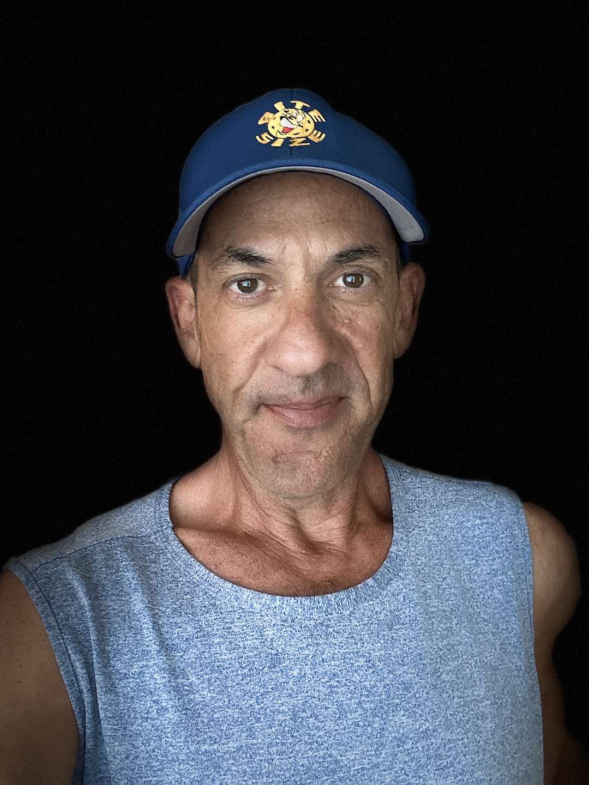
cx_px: 294
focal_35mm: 30
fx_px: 681
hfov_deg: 46.8
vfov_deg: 60.0
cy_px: 392
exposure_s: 1/60
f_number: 1.9
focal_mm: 2.69
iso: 320
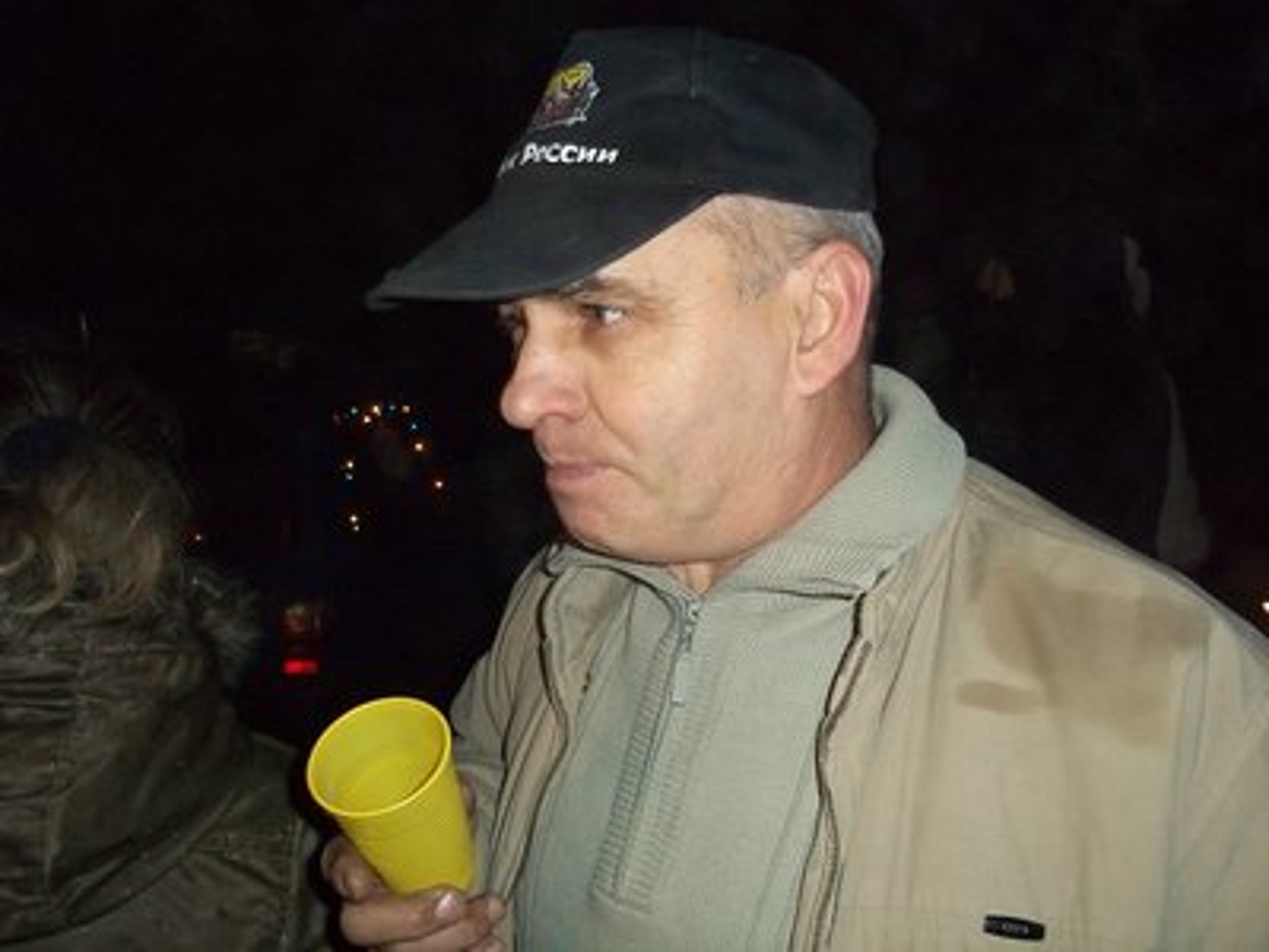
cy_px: 476
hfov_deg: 51.4
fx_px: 1320
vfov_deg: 39.7
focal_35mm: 36
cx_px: 634
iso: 320
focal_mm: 6.5
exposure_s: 1/30
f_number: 3.1
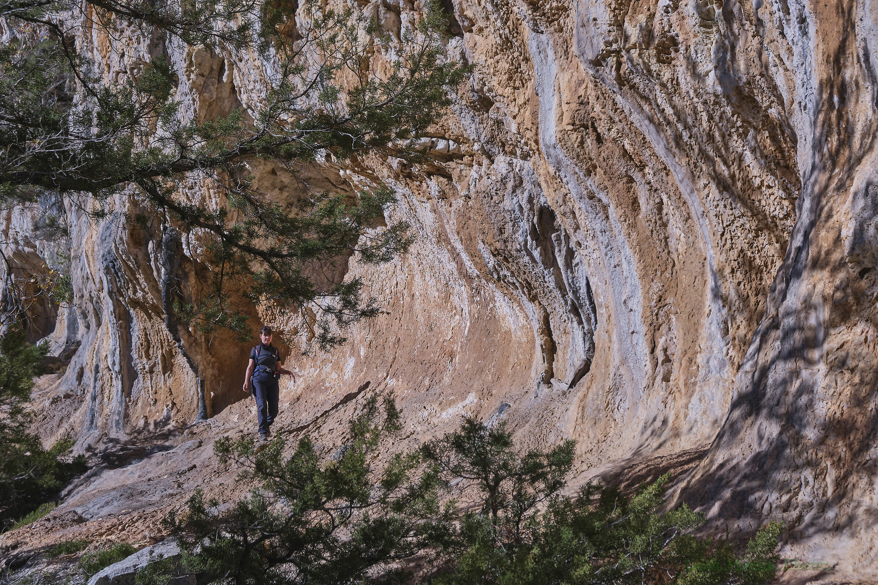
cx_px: 439
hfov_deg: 33.9
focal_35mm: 59
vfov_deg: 23.0
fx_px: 1439
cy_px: 292
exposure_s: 1/1500
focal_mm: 39
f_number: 5.6
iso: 320
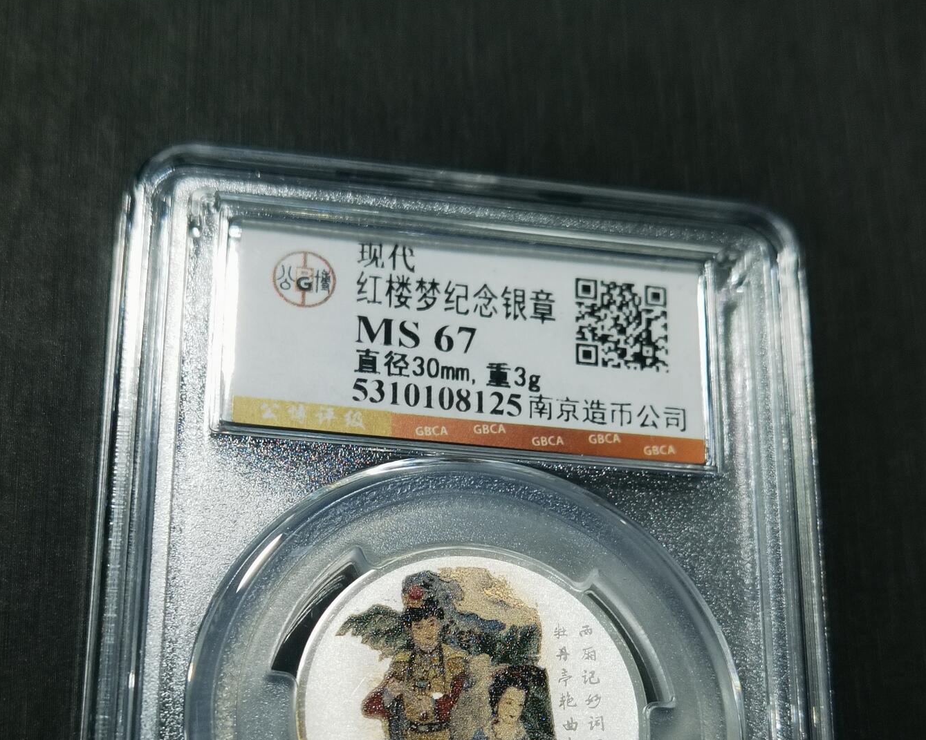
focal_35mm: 63
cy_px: 569
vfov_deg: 23.9
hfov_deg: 30.0
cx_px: 464
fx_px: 1726
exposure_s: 1/100
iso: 100
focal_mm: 6.67
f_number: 1.9
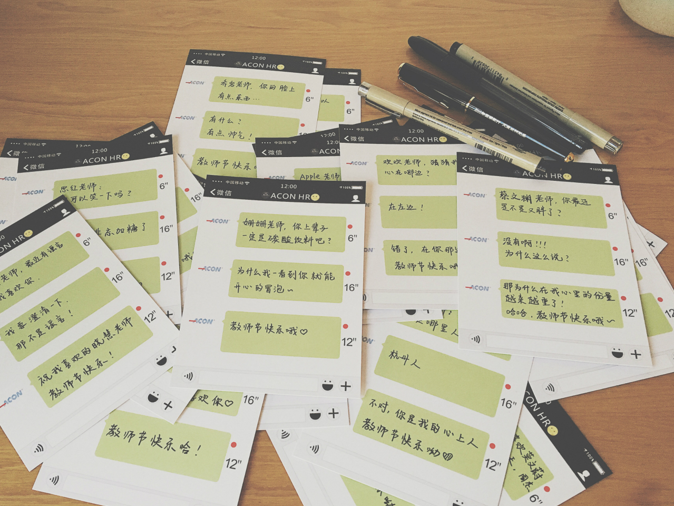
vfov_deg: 41.7
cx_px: 297
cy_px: 283
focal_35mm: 34
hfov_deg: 53.8
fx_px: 662
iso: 160
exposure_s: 1/33
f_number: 2.2
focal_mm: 4.15
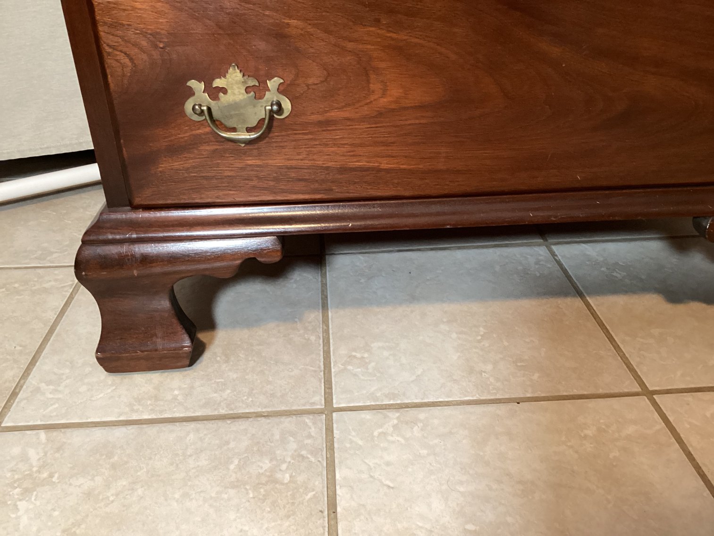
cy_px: 268
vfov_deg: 45.4
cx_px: 357
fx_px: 639
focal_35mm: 31
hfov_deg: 58.3
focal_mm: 3.3
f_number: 2.4
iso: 250
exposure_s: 1/33
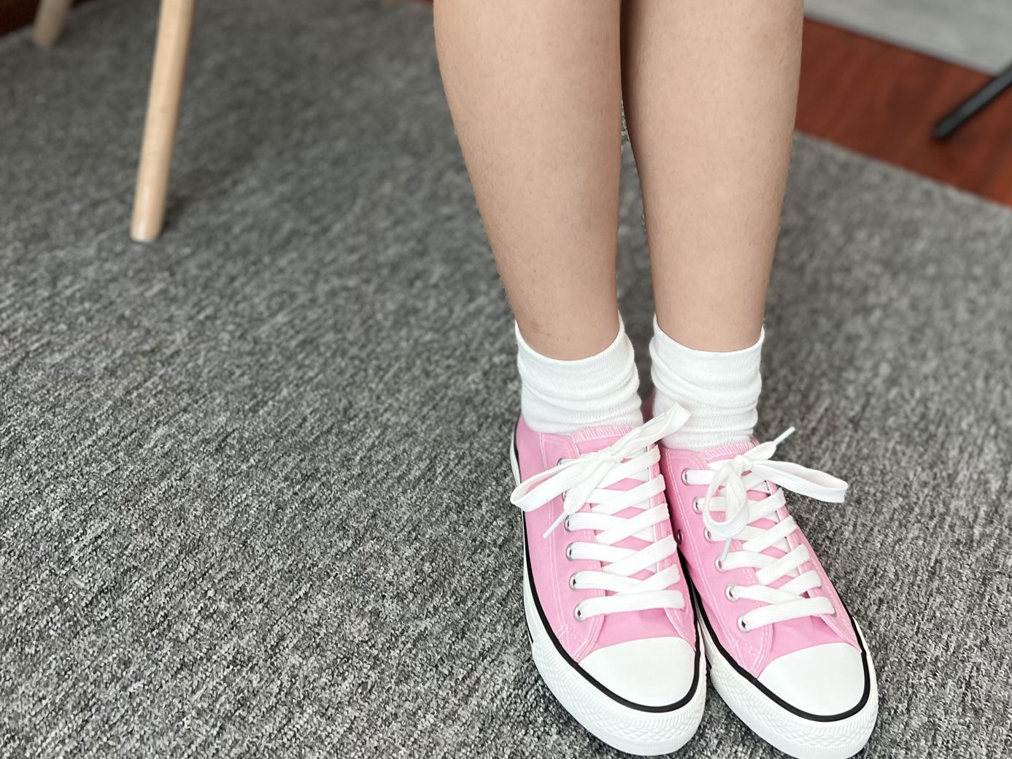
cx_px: 569
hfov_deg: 42.0
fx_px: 1315
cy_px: 138
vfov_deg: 31.3
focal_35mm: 45
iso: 64
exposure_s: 1/121
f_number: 1.5
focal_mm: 5.7
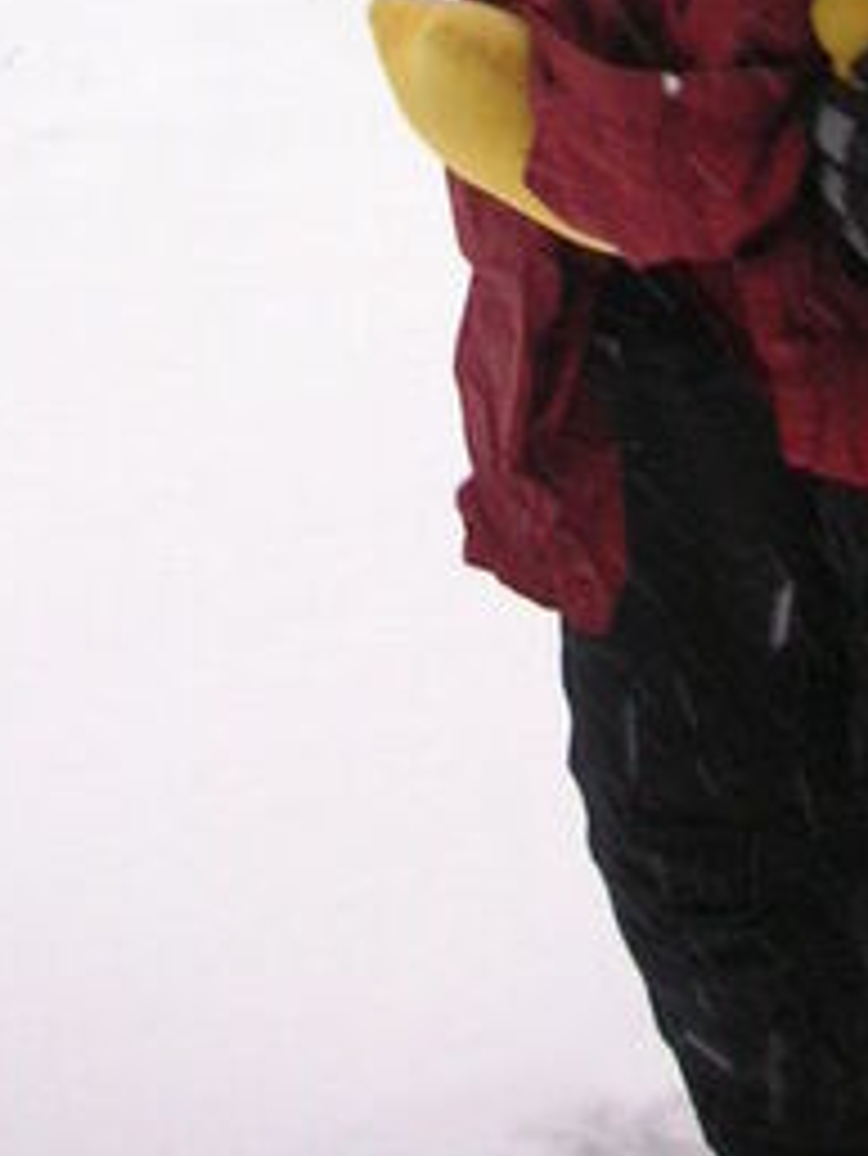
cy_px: -607
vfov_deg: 15.7
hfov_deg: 12.8
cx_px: 823
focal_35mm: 115
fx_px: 3842
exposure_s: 1/45
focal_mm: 6.1
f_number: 2.8
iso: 100
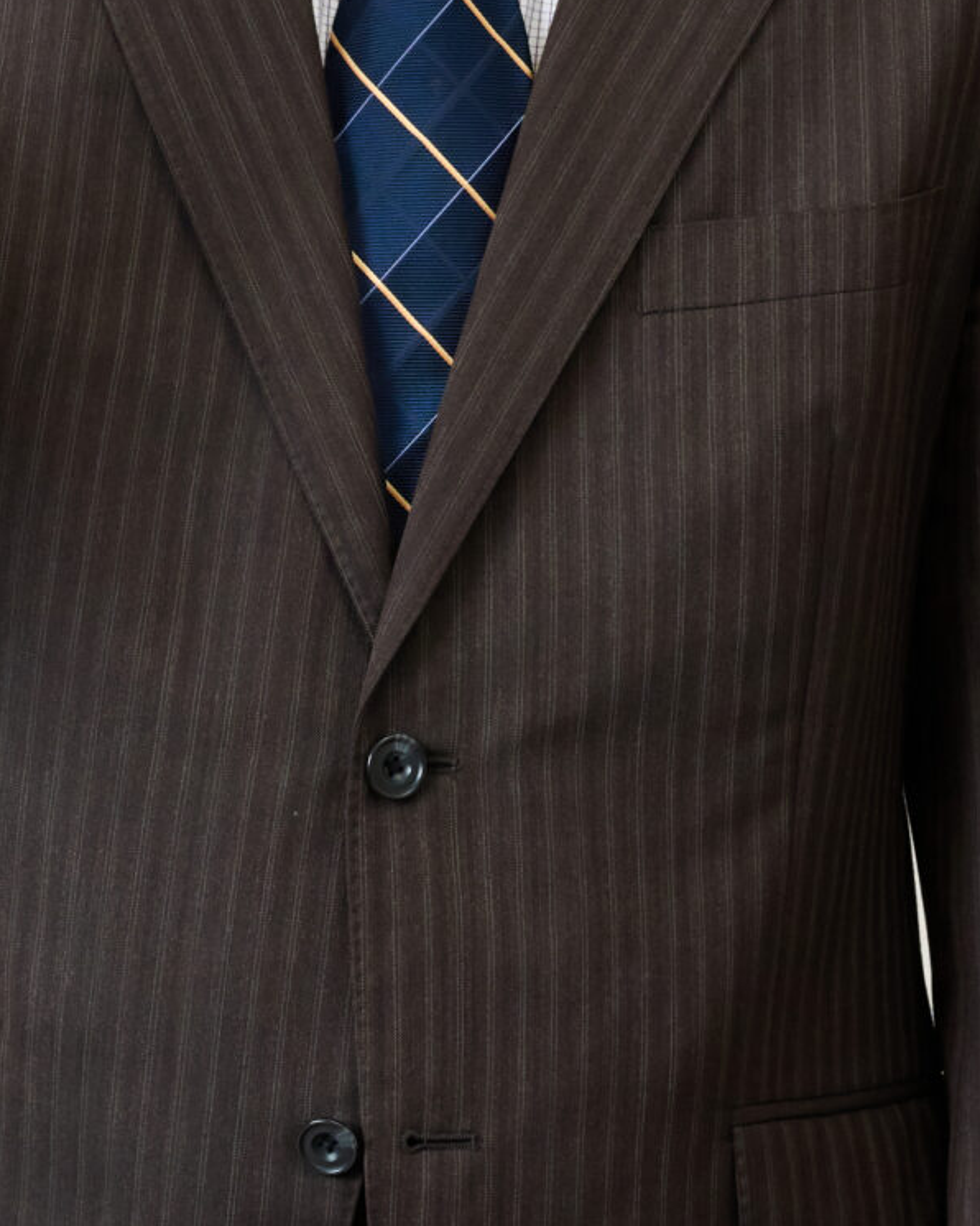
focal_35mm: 274
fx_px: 9934
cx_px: 321
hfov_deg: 5.6
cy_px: 451
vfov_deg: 7.1
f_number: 11
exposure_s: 1/125
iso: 640
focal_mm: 85
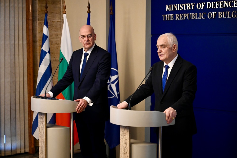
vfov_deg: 19.4
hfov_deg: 28.9
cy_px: 79
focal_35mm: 70
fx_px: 460
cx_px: 118
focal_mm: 70
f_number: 2.8
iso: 3200
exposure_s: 1/250
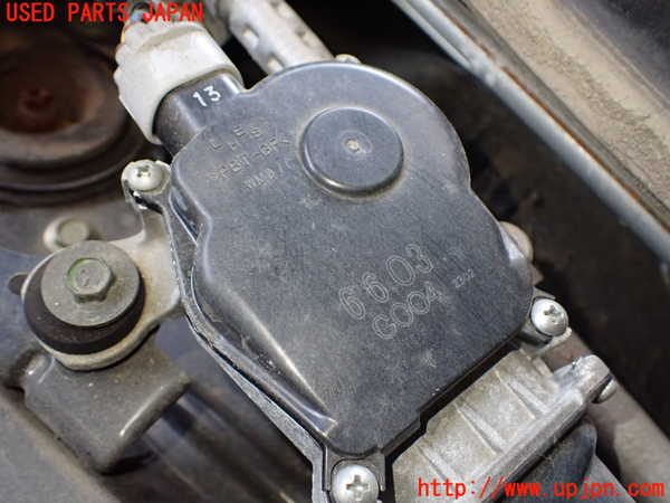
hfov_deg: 60.0
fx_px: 581
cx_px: 335
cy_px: 252
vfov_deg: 46.8
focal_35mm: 30
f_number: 2.3
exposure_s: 1/125
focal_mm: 5.4
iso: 640
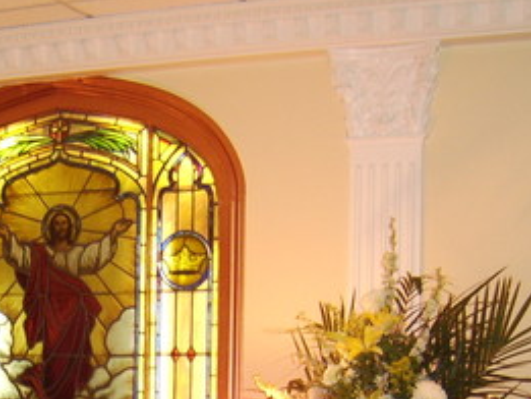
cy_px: 508
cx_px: 79
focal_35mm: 83
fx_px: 1274
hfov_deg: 23.1
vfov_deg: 16.8
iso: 141
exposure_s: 1/30
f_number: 2.7
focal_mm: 8.13
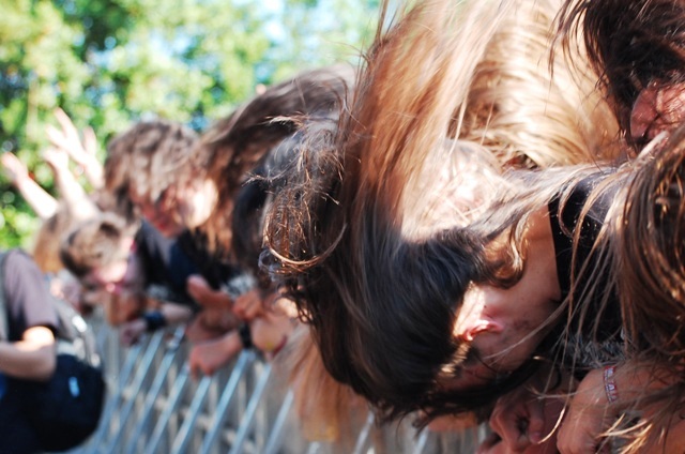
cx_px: 342
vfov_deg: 13.0
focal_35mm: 105
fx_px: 1994
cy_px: 227
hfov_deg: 19.5
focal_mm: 70
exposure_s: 1/400
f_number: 5
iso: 400
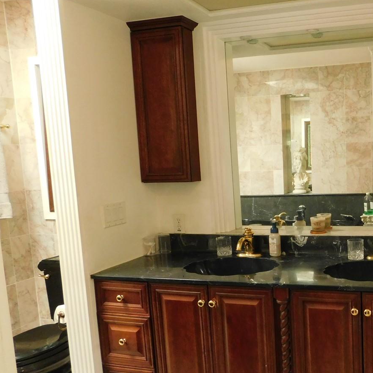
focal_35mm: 37
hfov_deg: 41.6
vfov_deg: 44.8
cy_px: 210
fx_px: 451
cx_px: 332
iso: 400
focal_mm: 4
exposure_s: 1/30
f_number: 3
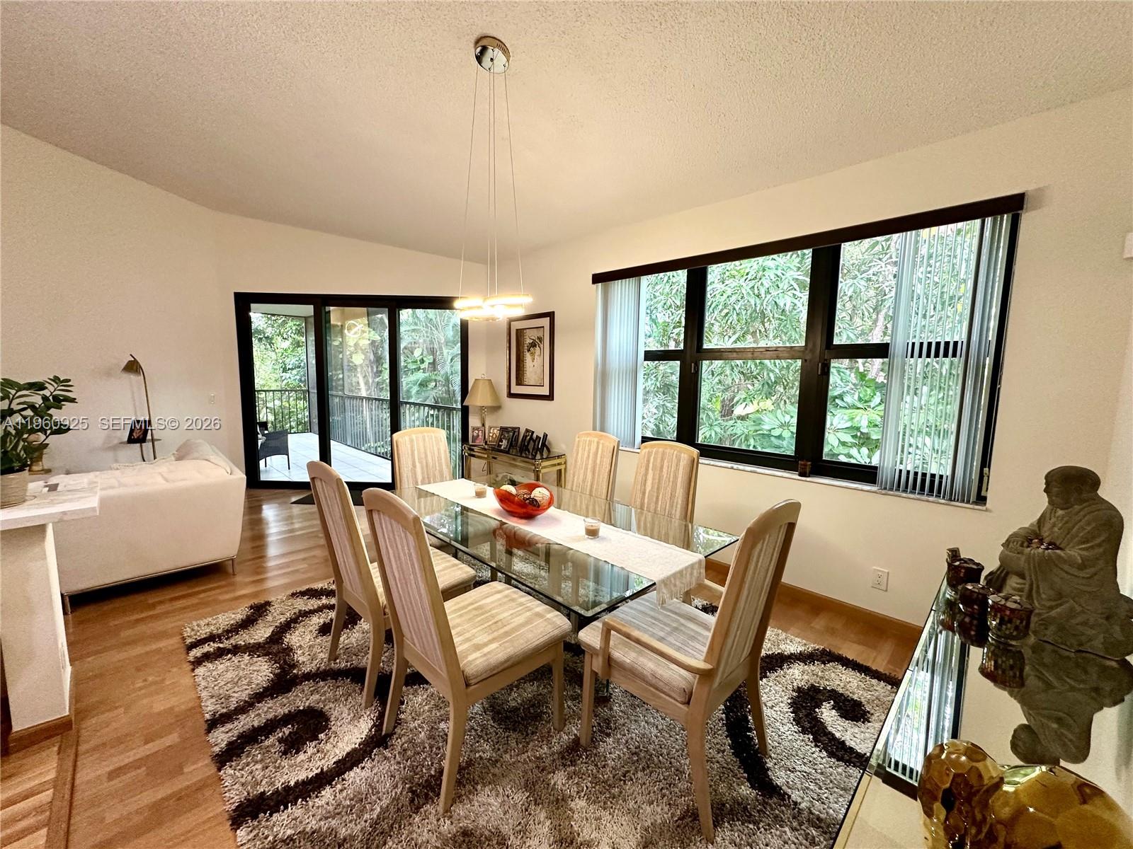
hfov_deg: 102.1
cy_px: 424
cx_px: 566
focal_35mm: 14
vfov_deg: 85.7
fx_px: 458
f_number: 2.2
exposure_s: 1/60
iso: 250
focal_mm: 2.22
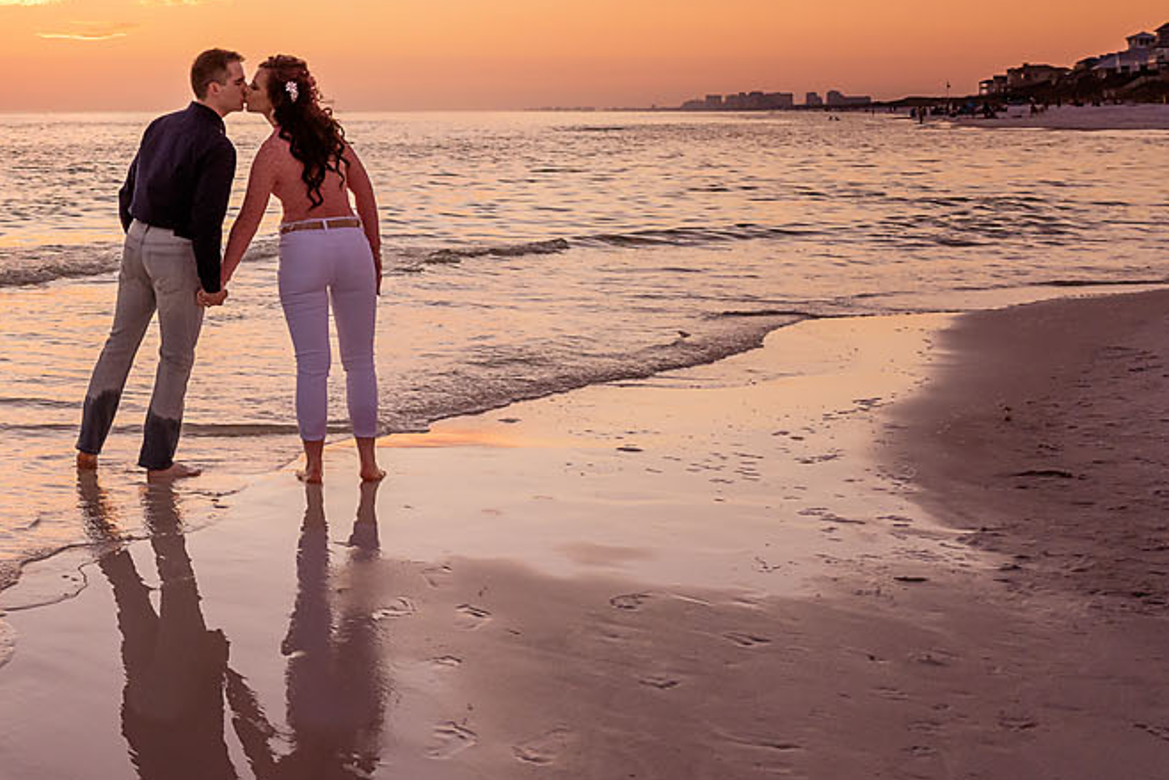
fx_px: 1888
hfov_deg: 31.2
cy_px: 142
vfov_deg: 23.0
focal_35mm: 58
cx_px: -62
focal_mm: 25.5
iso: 1000
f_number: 3.2
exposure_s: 1/800
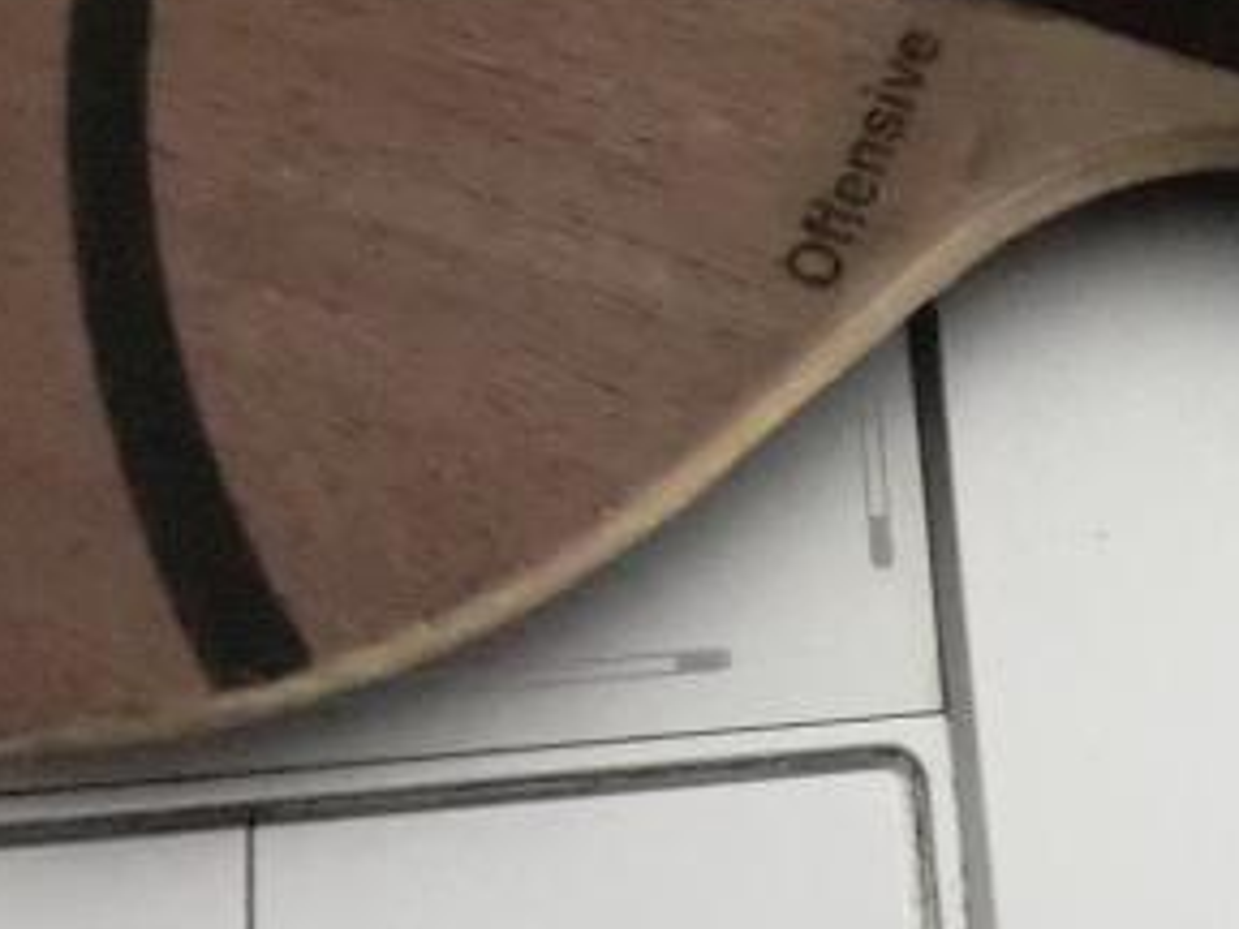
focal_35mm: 99
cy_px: -88
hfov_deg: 19.8
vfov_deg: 14.6
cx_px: 746
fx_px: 3543
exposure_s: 1/60
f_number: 2.8
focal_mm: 4.7
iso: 800
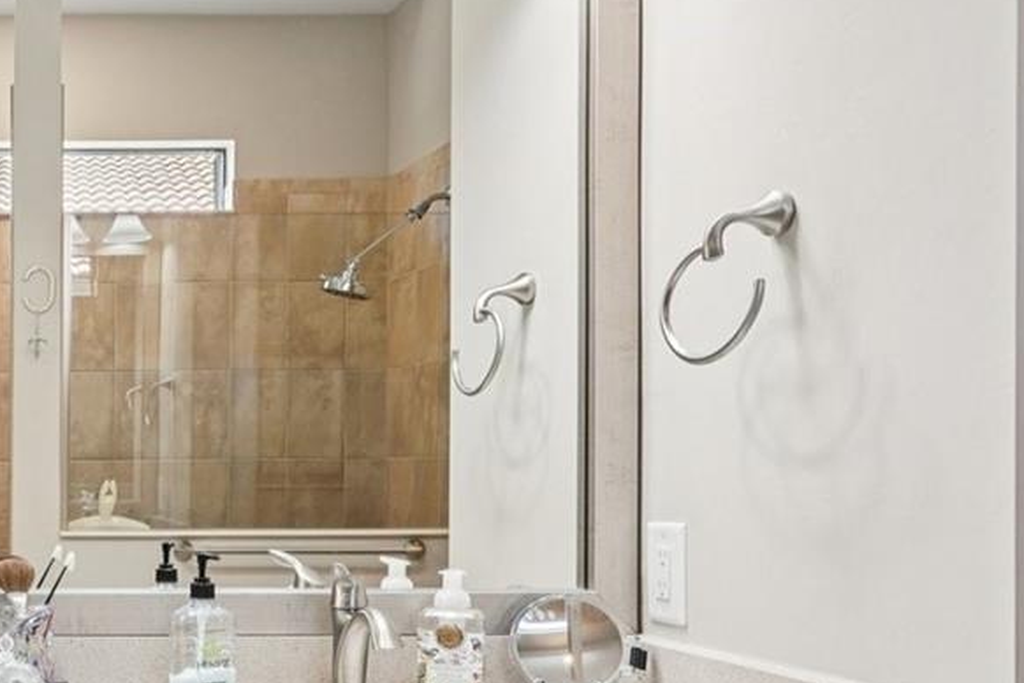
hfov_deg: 37.7
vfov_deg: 30.1
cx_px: -84
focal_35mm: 44
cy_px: 503
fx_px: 1251
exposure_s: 1/40
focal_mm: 16
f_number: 8
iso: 400
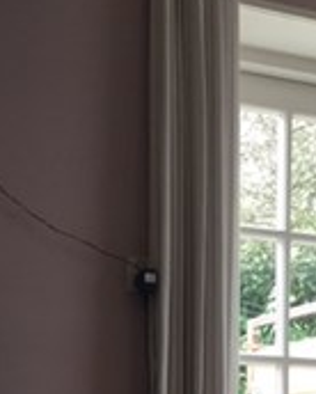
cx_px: 11
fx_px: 864
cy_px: 465
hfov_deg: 20.2
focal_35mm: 74
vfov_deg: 23.6
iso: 160
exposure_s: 1/33
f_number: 2.2
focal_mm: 4.15
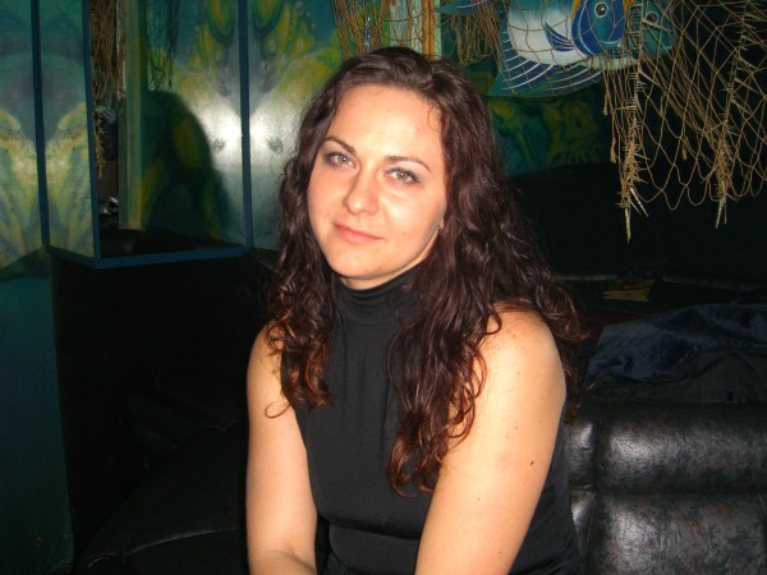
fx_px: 842
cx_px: 384
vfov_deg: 37.7
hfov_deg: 49.0
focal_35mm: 38
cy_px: 288
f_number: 2.8
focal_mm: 7.9
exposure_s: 1/60
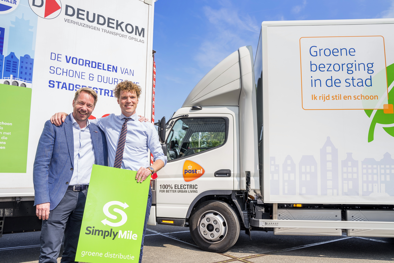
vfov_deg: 43.6
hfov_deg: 61.9
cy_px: 132
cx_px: 197
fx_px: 328
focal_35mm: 30
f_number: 7.1
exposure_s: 1/250
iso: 100
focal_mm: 30
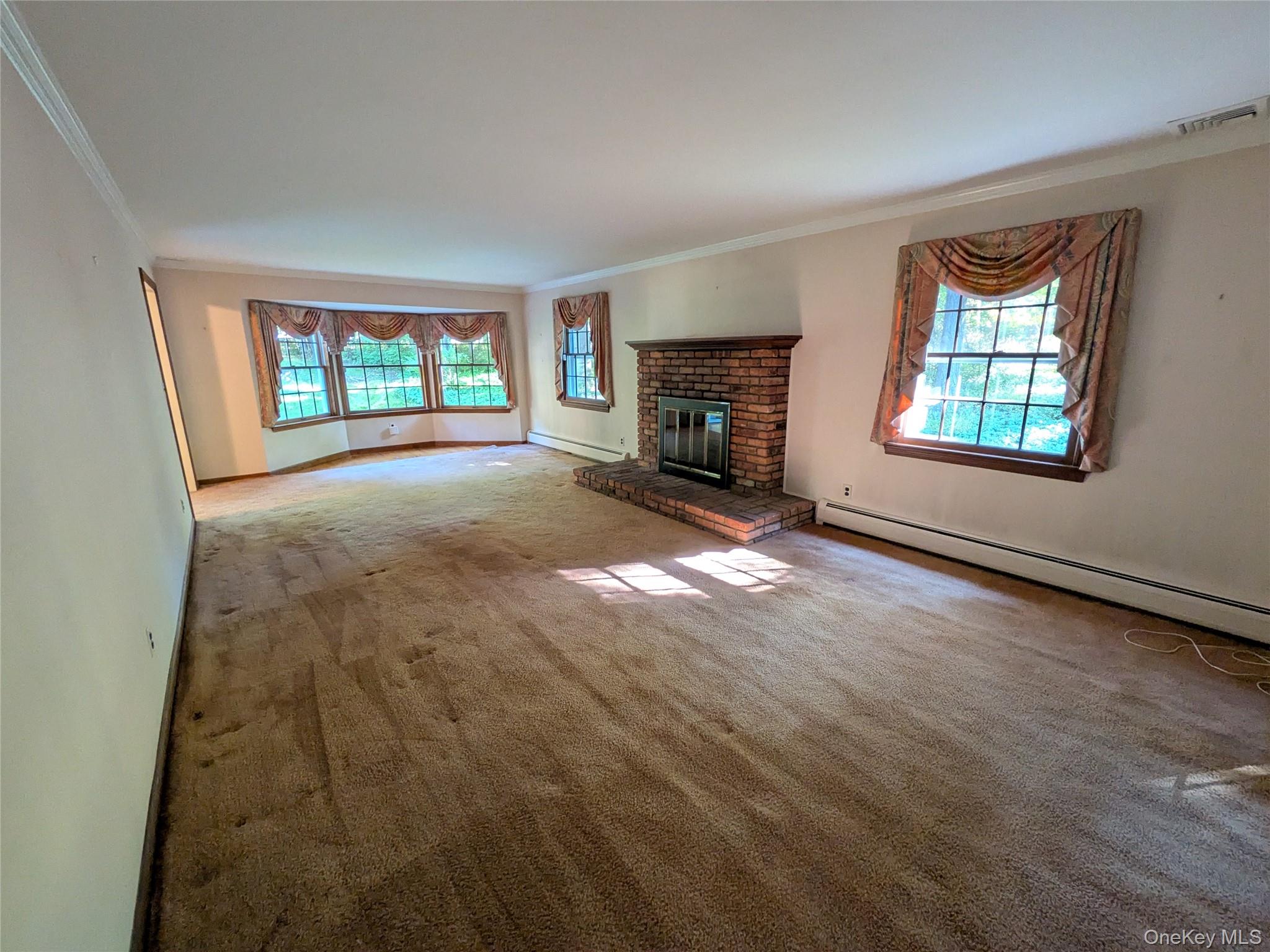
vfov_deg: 85.7
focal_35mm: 14
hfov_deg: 102.1
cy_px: 476
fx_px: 514
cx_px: 635
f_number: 2.2
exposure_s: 1/20
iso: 266
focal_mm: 1.83
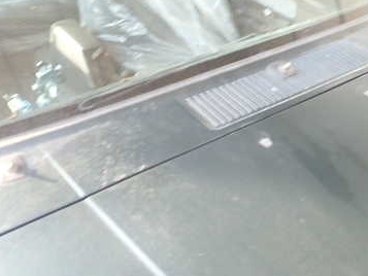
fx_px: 447
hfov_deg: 44.7
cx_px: 170
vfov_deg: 34.3
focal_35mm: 42
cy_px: 119
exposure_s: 1/30
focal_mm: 4.5
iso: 320
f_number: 2
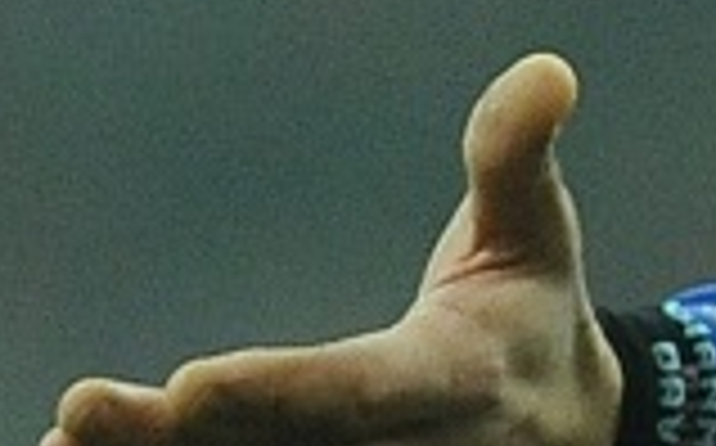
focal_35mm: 2692
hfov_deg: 0.8
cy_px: -144
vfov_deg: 0.5
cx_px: 1355
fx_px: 52474
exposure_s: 1/1000
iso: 2000
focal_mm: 420
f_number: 4
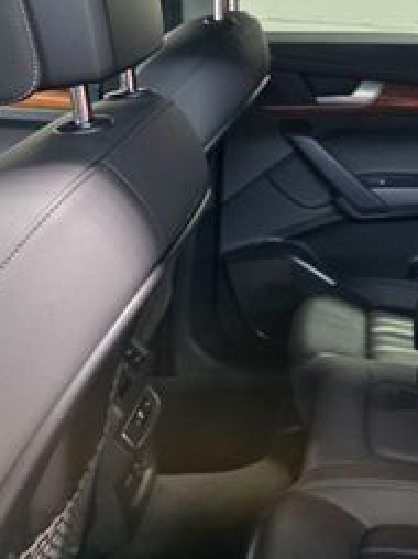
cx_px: 554
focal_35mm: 58
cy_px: 313
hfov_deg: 22.4
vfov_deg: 33.2
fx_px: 935
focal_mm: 6.3
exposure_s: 1/120
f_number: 1.7
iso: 1250
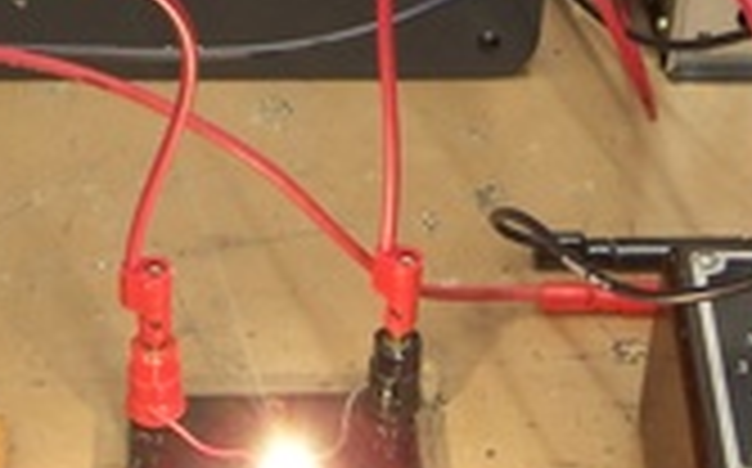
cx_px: 225
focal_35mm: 113
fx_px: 2314
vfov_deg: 11.4
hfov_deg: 18.4
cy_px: -22
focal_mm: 7.8
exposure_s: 1/20
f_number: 2.8
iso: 200
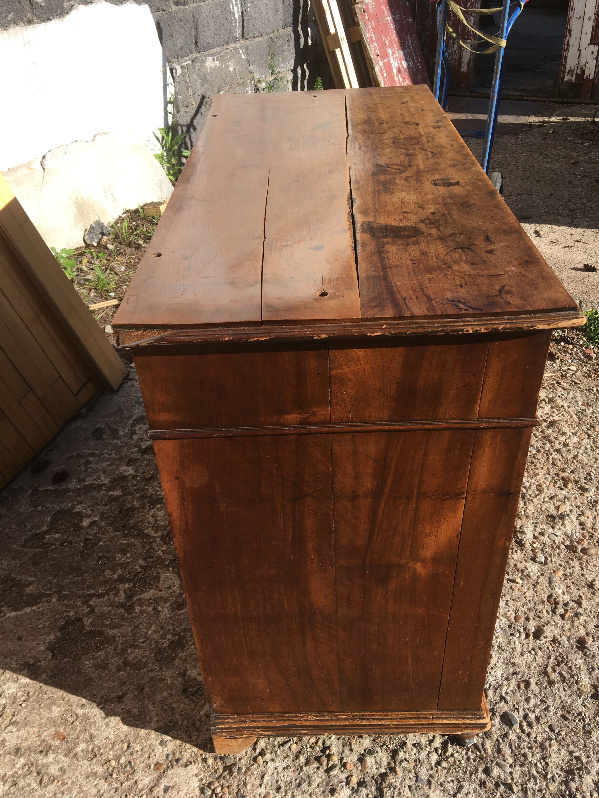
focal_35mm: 29
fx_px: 669
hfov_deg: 48.2
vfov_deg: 61.7
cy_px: 399
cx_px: 300
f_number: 2.2
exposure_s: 1/732
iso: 25
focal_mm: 4.15
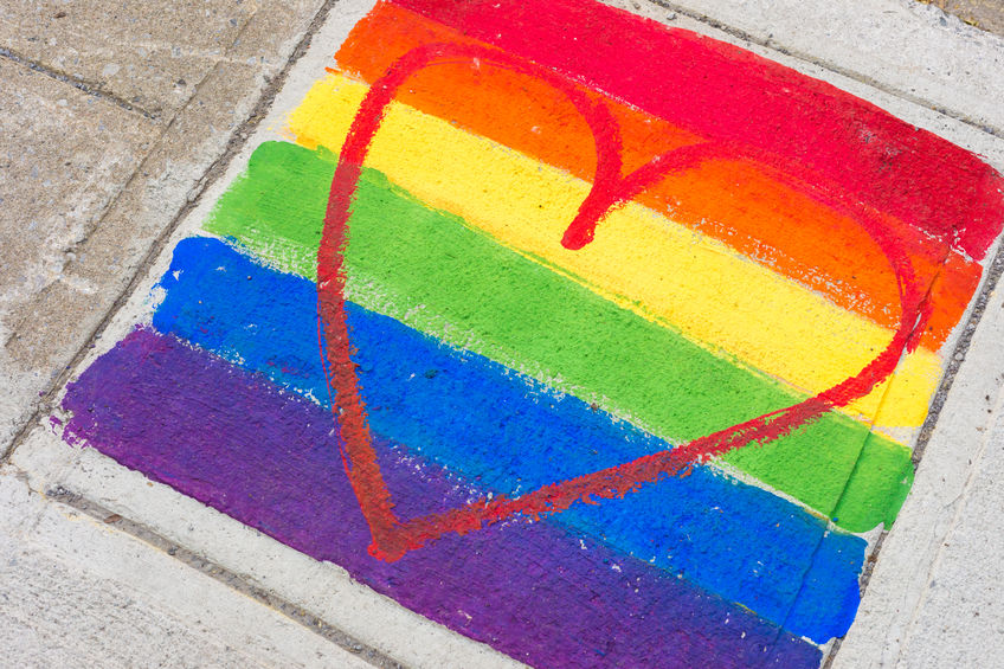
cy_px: 334
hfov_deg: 39.6
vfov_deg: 27.0
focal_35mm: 50
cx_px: 502
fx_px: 1394
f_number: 7.1
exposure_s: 1/200
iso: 500
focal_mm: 50
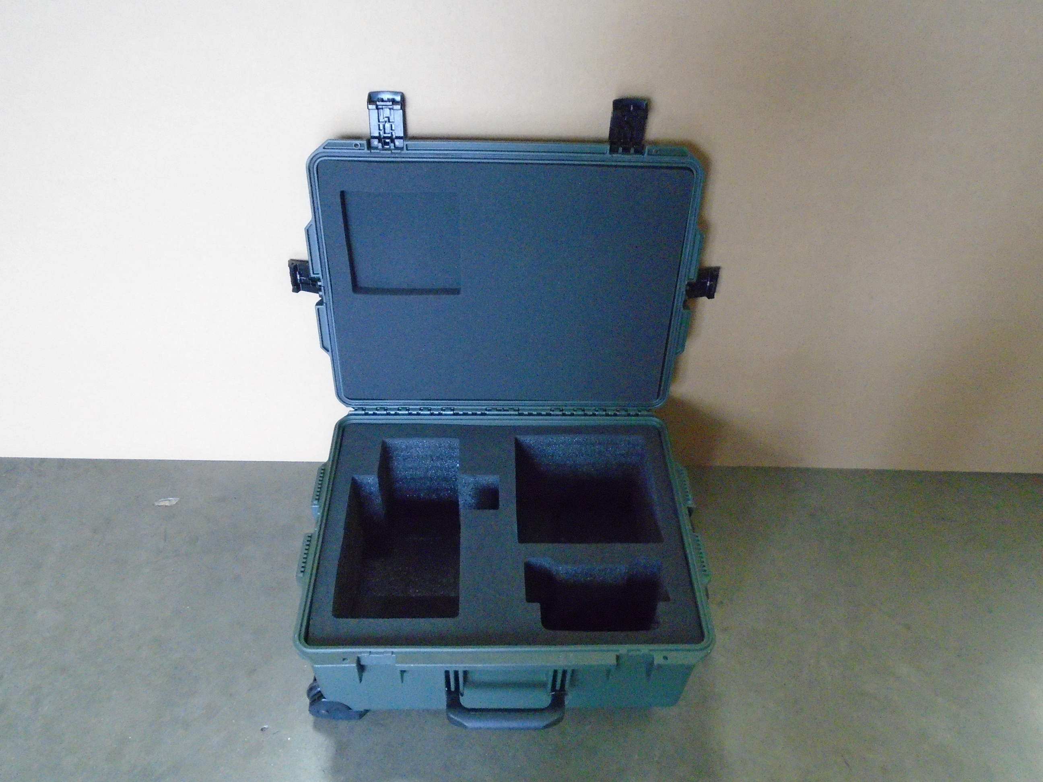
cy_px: 391
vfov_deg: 53.1
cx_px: 522
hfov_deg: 67.3
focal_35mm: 26
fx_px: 783
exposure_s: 1/80
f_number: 3.2
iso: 800
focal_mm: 4.6
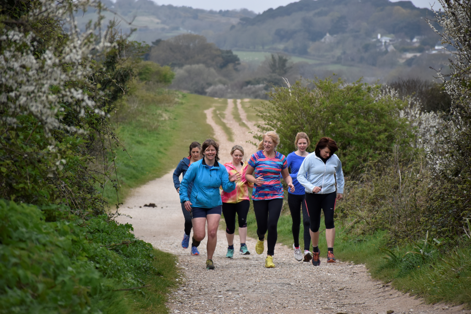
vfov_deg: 6.5
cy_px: 157
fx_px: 2747
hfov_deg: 9.8
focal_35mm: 210
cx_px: 236
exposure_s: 1/1000
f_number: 5.6
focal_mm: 140
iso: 450
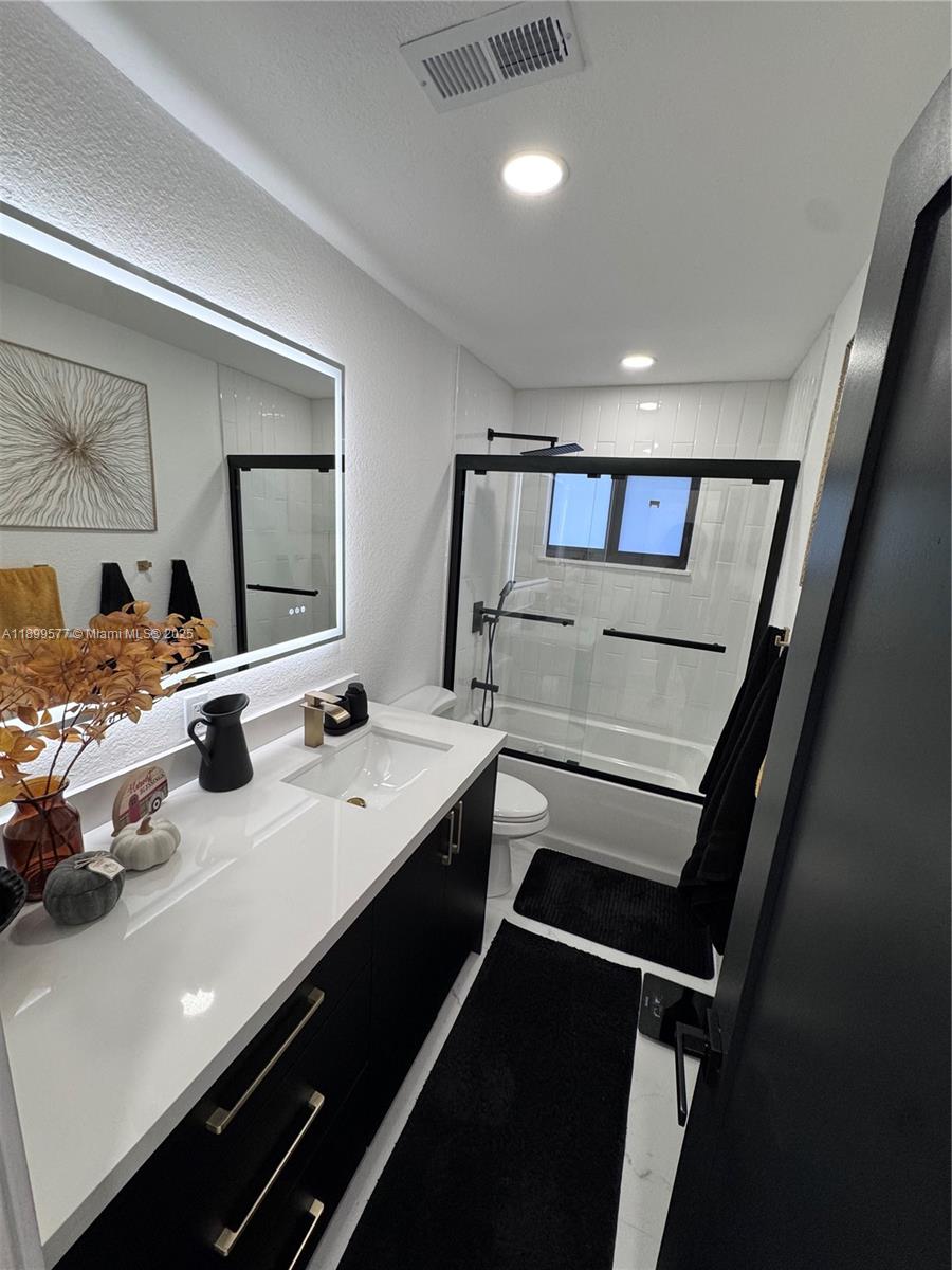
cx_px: 476
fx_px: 513
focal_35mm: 14
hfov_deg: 85.7
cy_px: 635
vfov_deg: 102.1
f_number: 2.2
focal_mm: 2.22
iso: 160
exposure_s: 1/120
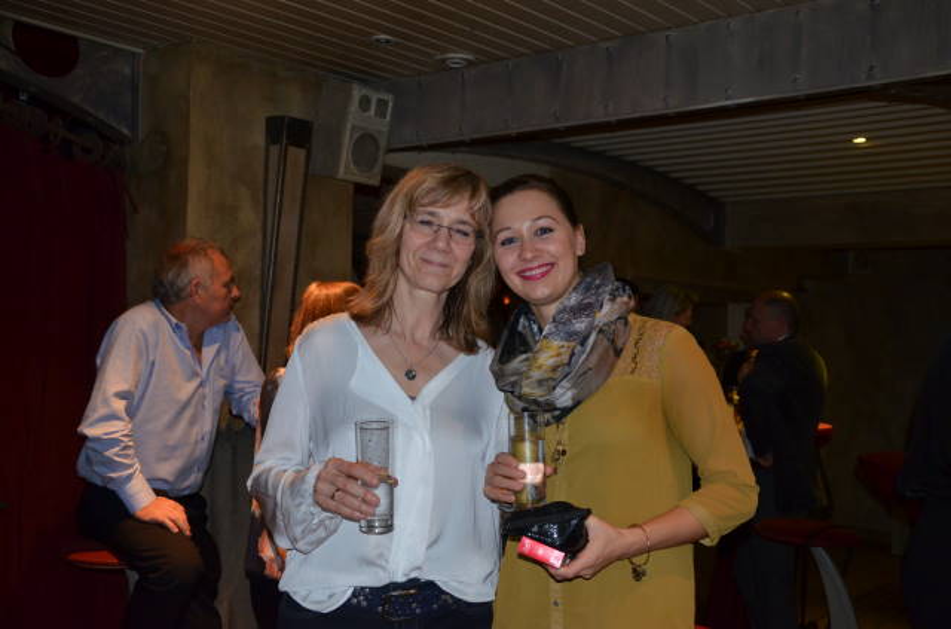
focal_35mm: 39
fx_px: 1027
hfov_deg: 49.7
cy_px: 314
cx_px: 476
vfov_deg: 34.0
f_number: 4
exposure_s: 1/60
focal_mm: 26
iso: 1600
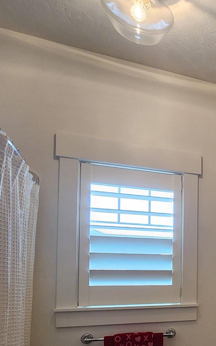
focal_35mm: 34
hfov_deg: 26.5
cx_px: 327
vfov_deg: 53.4
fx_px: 320
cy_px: 270
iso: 320
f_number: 2.2
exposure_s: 1/60
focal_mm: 2.2
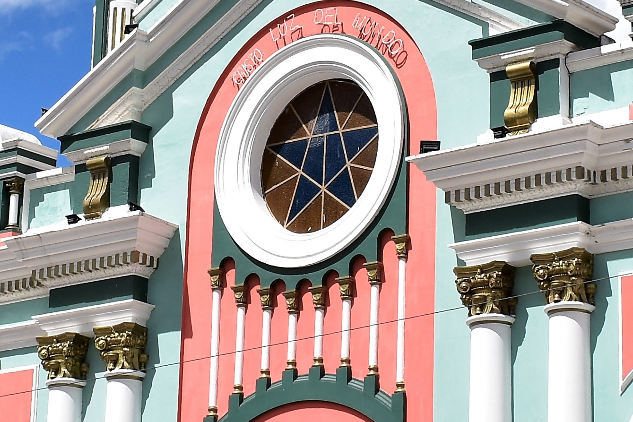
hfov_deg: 16.0
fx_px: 2251
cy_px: 96
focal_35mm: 128
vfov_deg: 10.7
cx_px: 306
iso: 200
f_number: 8
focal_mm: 20
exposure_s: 1/800
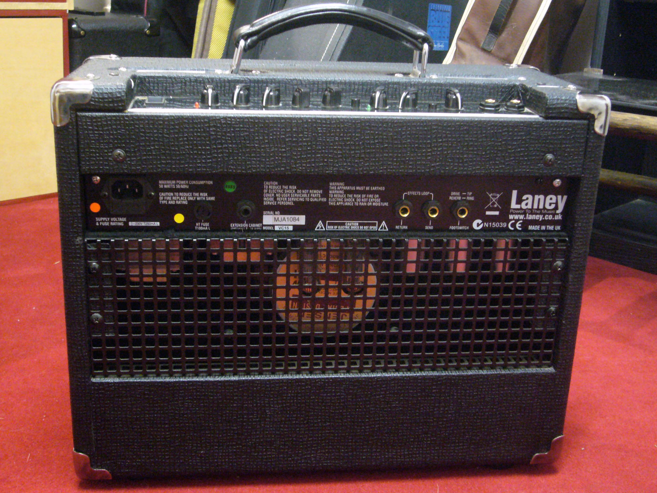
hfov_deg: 41.2
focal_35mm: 46
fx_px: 873
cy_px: 246
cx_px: 328
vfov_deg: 31.5
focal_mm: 7.5
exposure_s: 1/3.2
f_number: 3.5
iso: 400
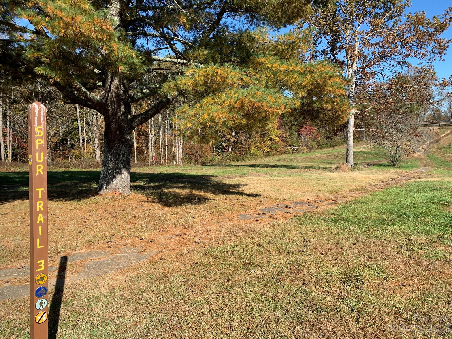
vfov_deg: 53.1
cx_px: 226
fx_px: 339
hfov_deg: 67.3
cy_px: 170
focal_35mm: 26
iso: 25
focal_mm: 4.25
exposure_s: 1/1282
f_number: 1.8
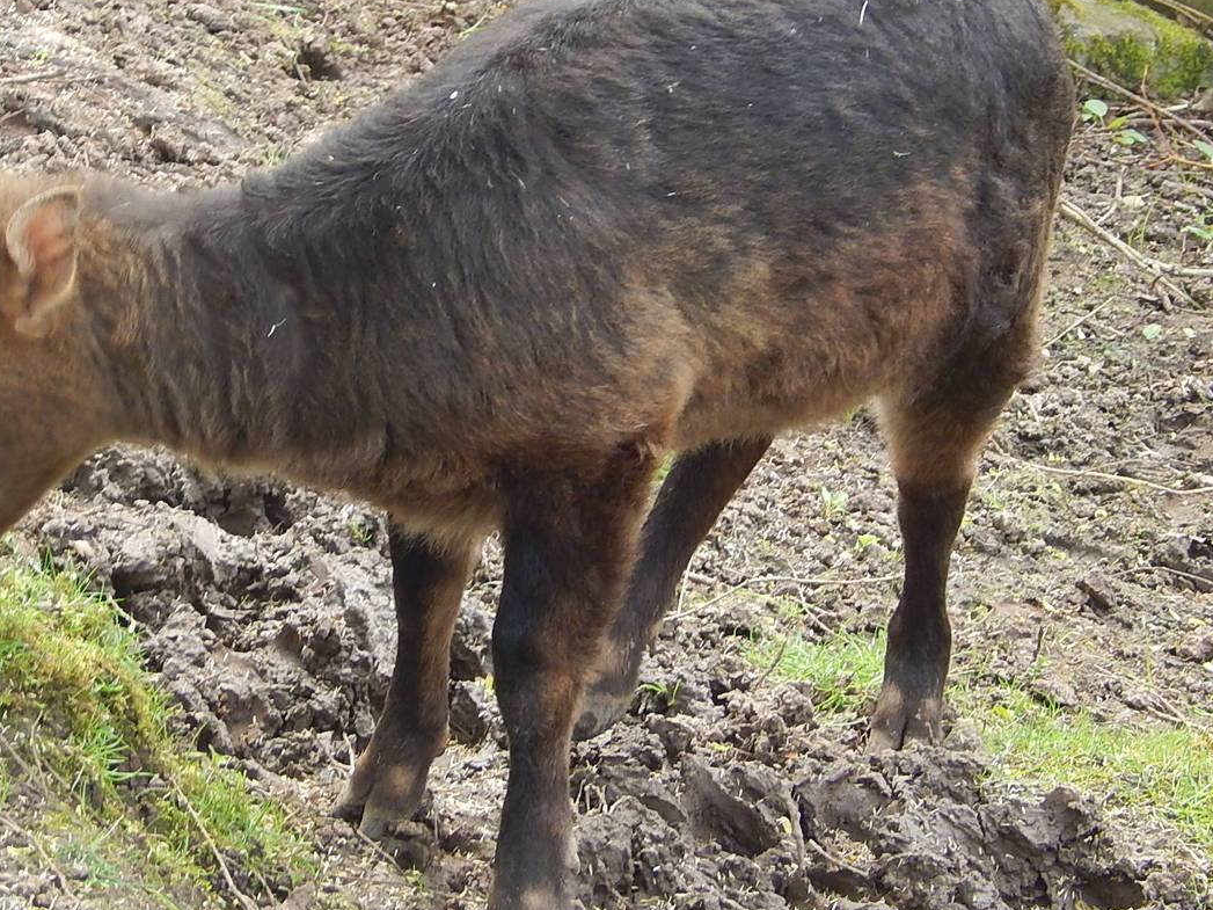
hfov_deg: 9.1
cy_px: 403
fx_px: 7603
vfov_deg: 6.8
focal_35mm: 217
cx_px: 399
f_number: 4.9
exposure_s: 1/40
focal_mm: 25.3
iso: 125
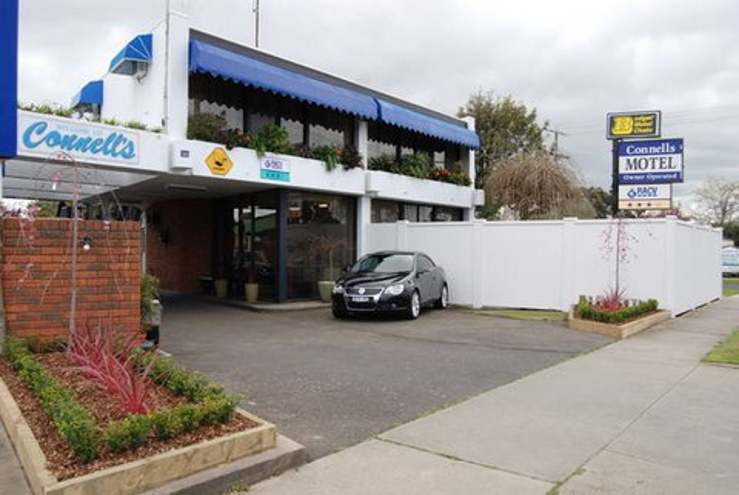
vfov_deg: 40.1
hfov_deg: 57.1
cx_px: 370
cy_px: 248
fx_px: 679
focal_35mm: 33
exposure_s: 1/125
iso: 100
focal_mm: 22
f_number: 5.6
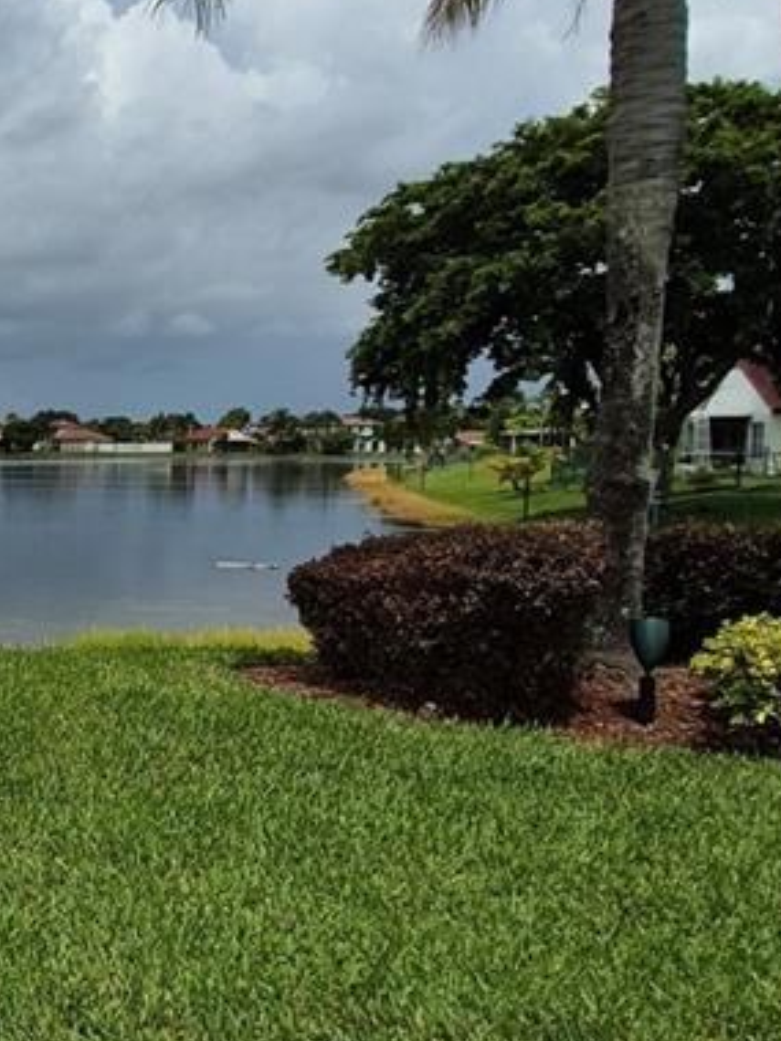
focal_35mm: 41
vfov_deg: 45.8
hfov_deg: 27.3
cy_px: 512
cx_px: -312
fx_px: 1233
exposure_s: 1/4816
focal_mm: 1.74
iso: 50
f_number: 2.2
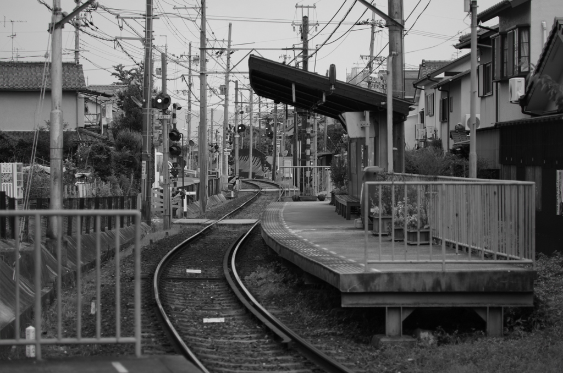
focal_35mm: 105
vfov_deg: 13.0
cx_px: 282
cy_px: 186
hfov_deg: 19.5
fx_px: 1639
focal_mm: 70
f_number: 2.4
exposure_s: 1/1250
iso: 100
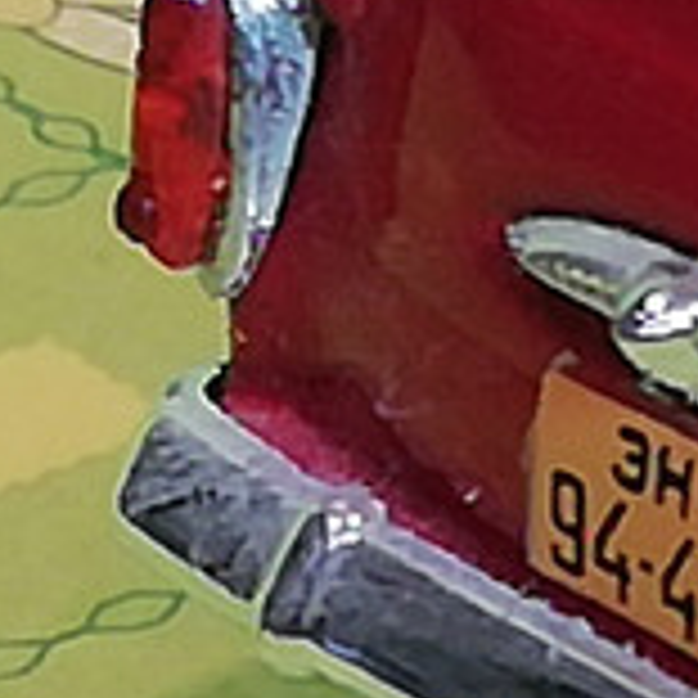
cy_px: 113
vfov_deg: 4.6
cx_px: 2231
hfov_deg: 4.4
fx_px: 8623
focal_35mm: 378
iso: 200
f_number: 2.2
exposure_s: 1/33.3
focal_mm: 3.46
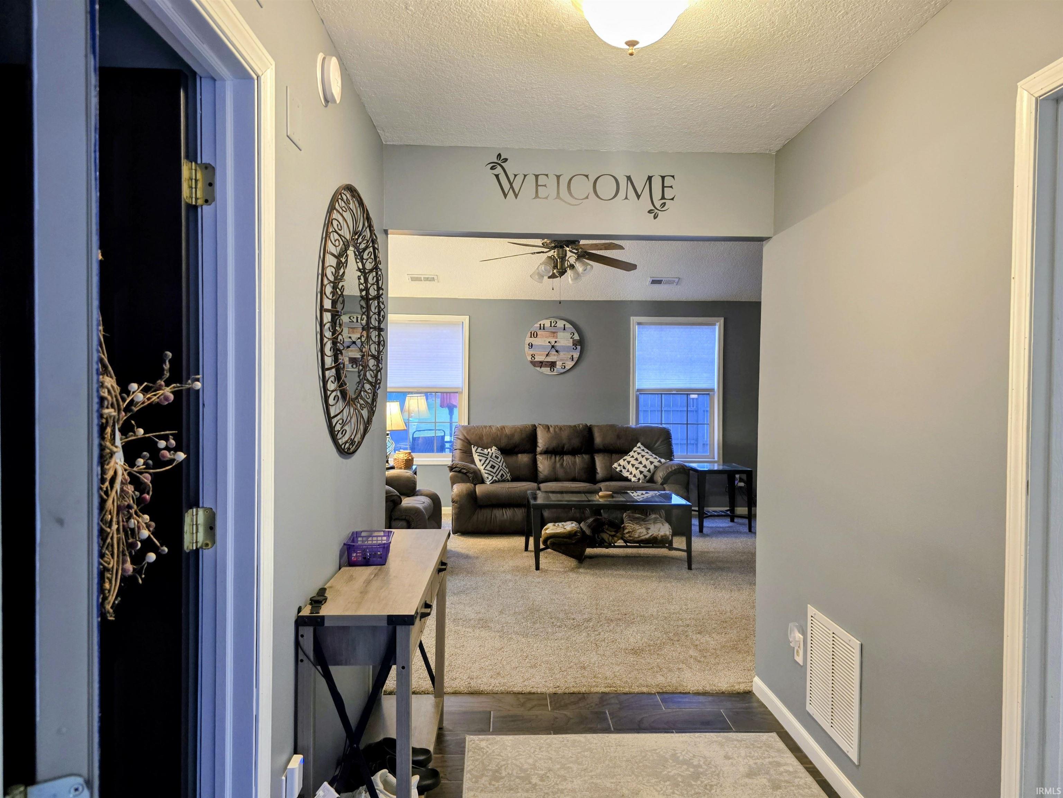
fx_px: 706
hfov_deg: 73.9
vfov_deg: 58.9
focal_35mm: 23
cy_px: 399
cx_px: 532
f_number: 1.7
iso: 320
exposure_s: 1/34.3
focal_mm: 6.3
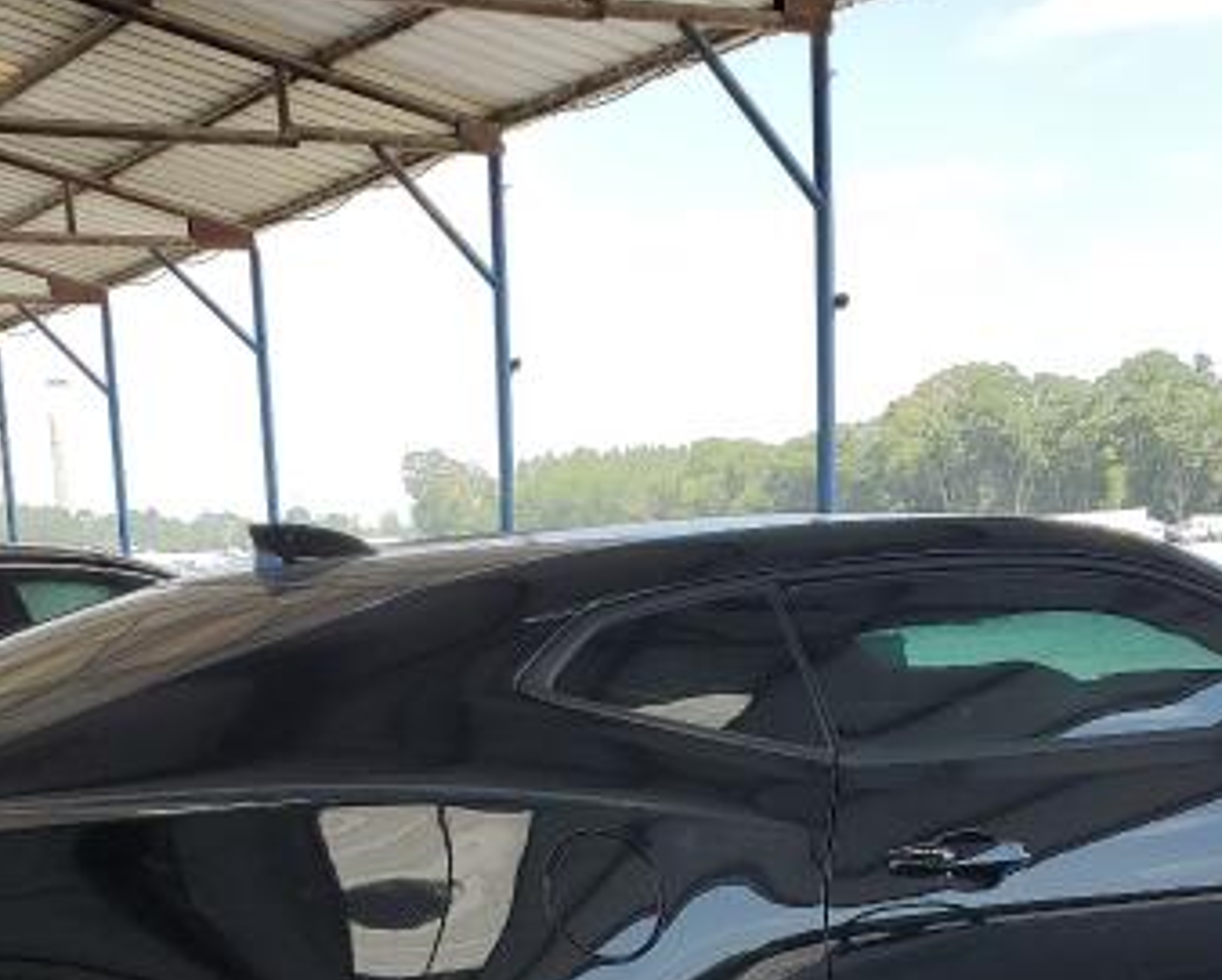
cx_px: 629
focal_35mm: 60
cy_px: 1005
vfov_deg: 24.2
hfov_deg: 31.4
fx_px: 2172
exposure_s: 1/1250
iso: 50
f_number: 1.5
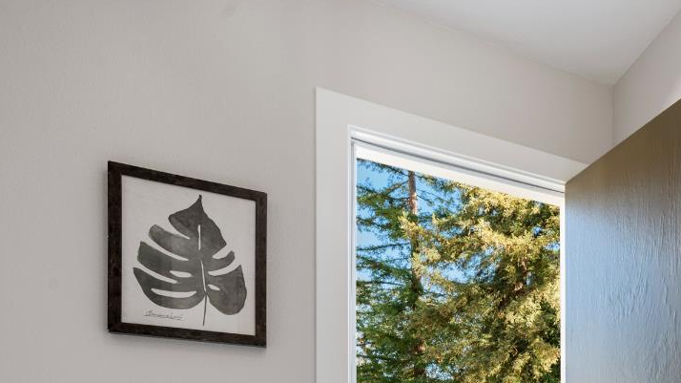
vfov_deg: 30.2
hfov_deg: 52.3
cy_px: 463
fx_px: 596
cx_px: 613
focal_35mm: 33
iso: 320
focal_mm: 15
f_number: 9
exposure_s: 1/4
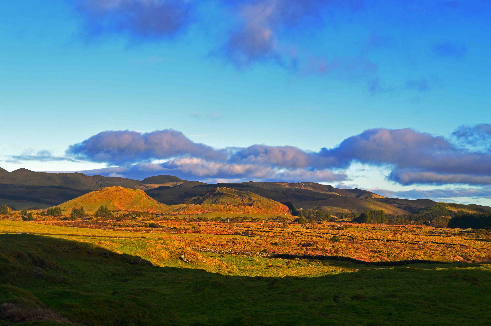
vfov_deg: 23.7
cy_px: 163
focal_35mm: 57
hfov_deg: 35.1
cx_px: 246
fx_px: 777
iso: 200
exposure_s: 1/320
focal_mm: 38
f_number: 10
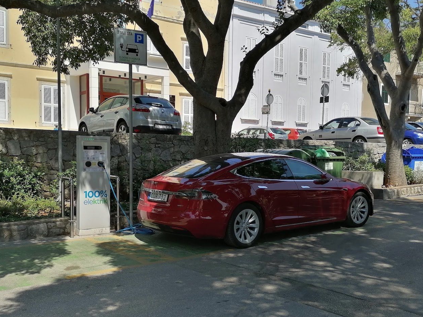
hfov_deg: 45.8
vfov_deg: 35.1
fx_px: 501
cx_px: 220
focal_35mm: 41
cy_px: 183
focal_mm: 5.3
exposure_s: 1/1318
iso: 50
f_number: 1.8
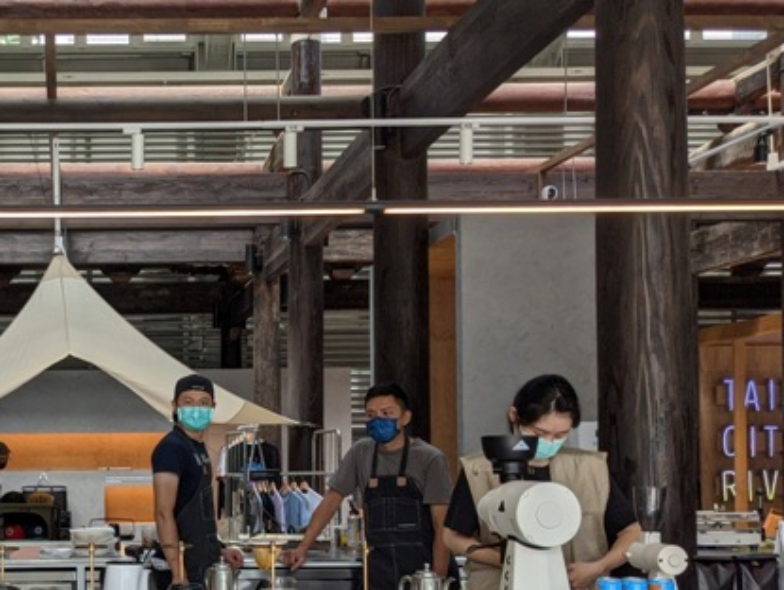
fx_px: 1179
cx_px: 81
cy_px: 418
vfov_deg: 27.8
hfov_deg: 34.7
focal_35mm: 52
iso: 46
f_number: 1.73
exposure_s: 1/900
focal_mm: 4.38
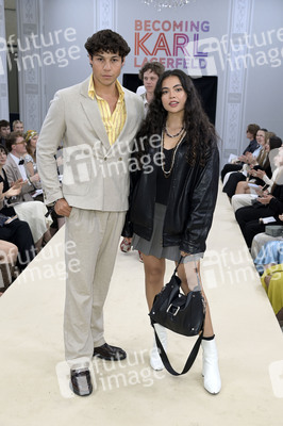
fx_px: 567
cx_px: 142
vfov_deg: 41.1
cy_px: 213
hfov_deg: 28.0
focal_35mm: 48
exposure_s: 1/200
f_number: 5.6
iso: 500
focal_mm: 48
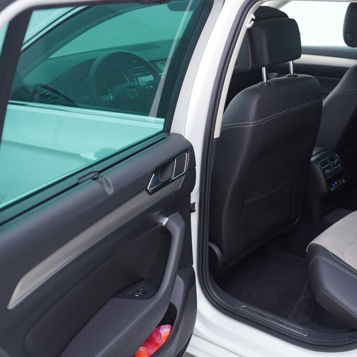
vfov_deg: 36.1
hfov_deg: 35.2
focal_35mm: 47
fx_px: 548
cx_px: 272
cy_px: 181
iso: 125
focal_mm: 24
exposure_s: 1/40
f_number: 2.8
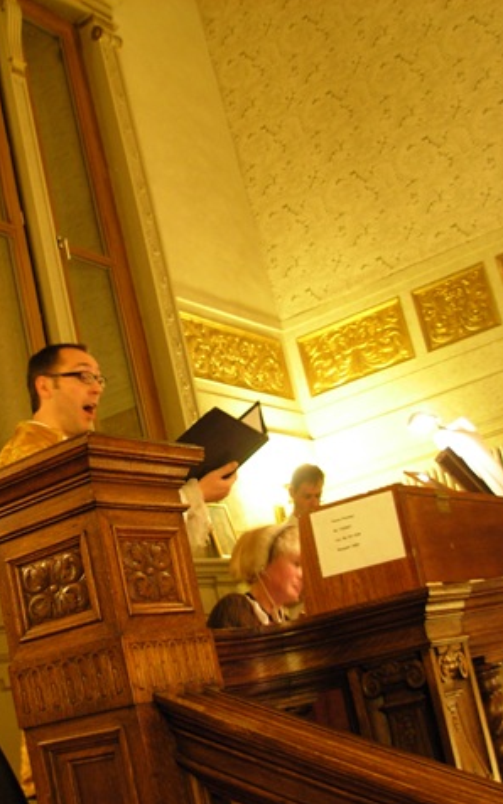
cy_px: 403
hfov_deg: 23.6
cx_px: 96
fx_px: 1185
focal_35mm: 54
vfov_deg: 37.5
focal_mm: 6.3
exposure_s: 1/4
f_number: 2.9
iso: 188
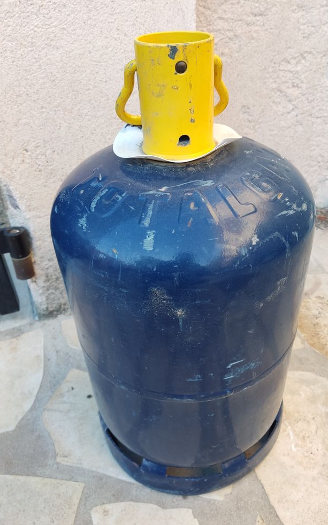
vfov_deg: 68.4
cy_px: 264
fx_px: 386
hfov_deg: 45.9
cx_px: 188
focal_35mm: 27
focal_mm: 4.71
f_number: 1.79
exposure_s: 1/100
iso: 77
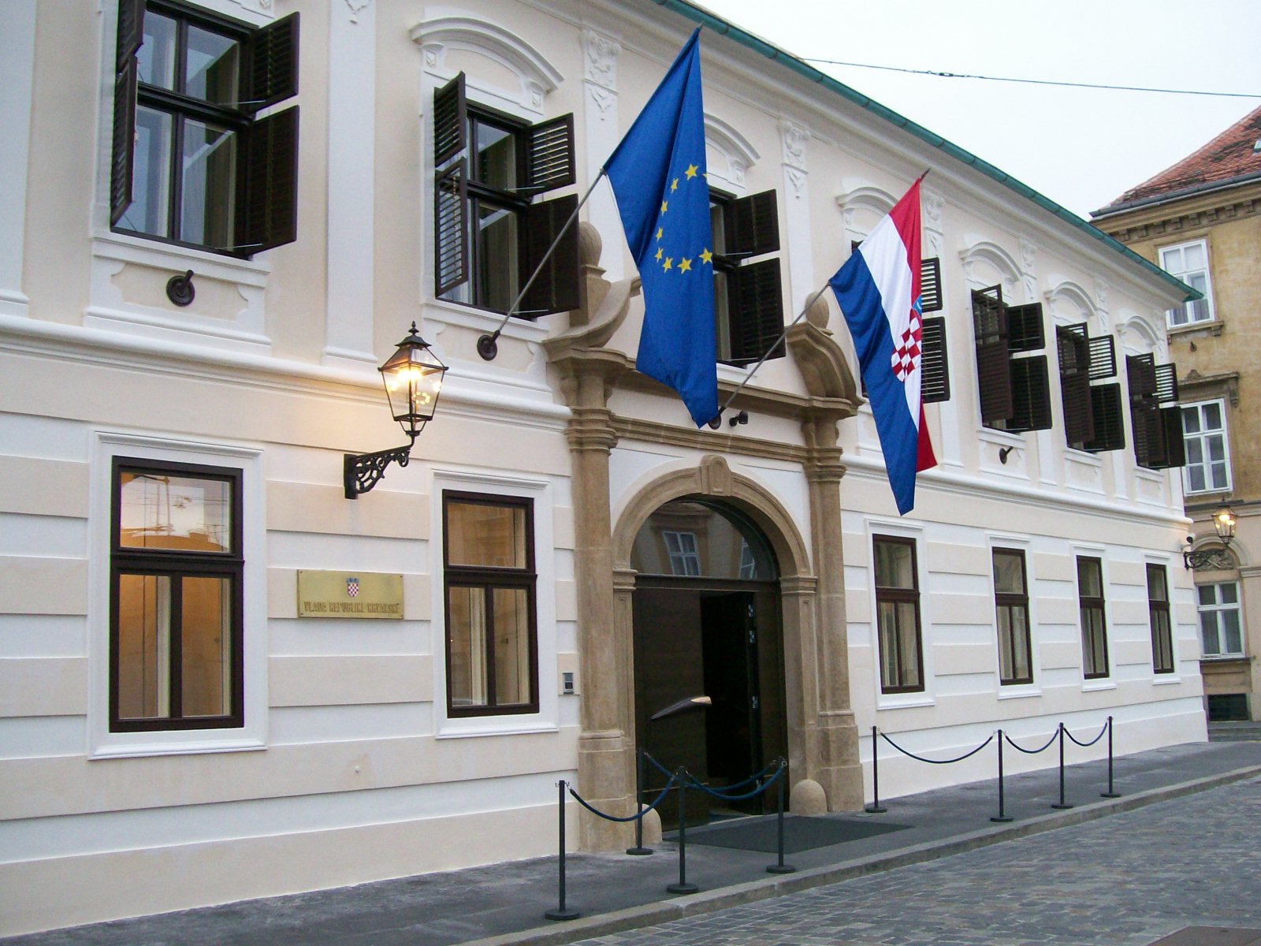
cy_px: 473
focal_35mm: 36
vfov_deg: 39.7
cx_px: 630
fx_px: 1311
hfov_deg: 51.4
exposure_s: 1/32
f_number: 2.7
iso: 153
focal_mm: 6
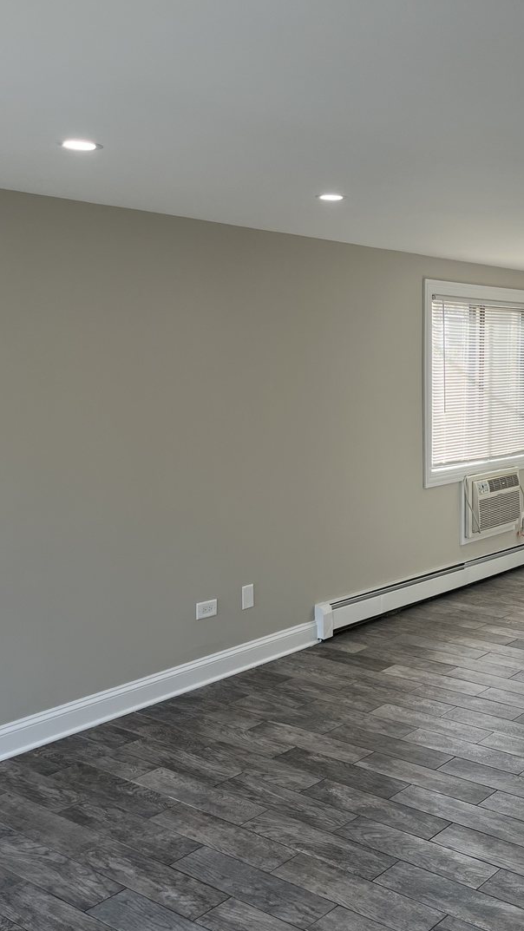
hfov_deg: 30.1
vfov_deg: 52.8
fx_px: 938
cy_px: 466
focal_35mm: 38
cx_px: 457
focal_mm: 5.1
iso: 50
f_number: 1.6
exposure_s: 1/209
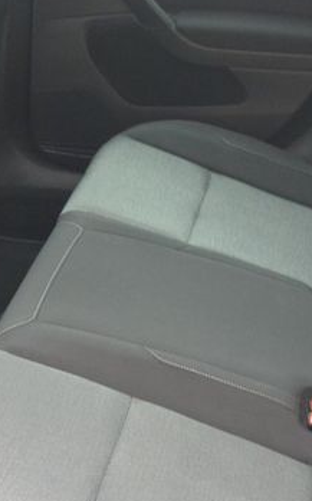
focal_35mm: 81
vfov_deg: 25.5
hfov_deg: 16.1
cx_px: 154
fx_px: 1104
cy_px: 312
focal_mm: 10
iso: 500
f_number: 3.5
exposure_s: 1/60
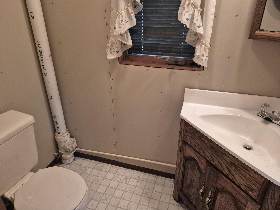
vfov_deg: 58.9
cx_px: 140
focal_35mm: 23
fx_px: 186
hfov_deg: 73.9
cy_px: 105
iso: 1000
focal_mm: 5.4
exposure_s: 1/120
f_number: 1.8
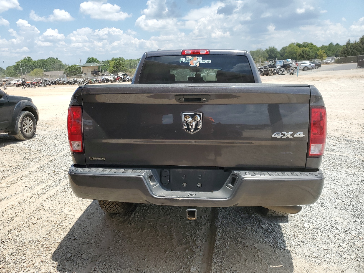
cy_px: 136
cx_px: 182
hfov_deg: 67.3
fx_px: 273
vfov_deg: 53.1
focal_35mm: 26
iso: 50
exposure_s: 1/3333
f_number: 1.5
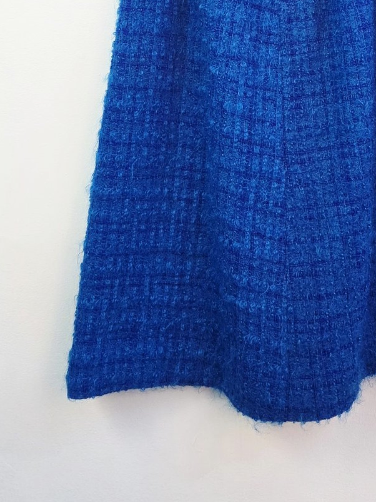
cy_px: 23
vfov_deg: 32.6
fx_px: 797
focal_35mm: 55
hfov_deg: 26.1
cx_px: 294
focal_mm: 6.3
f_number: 1.7
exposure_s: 1/120
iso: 200
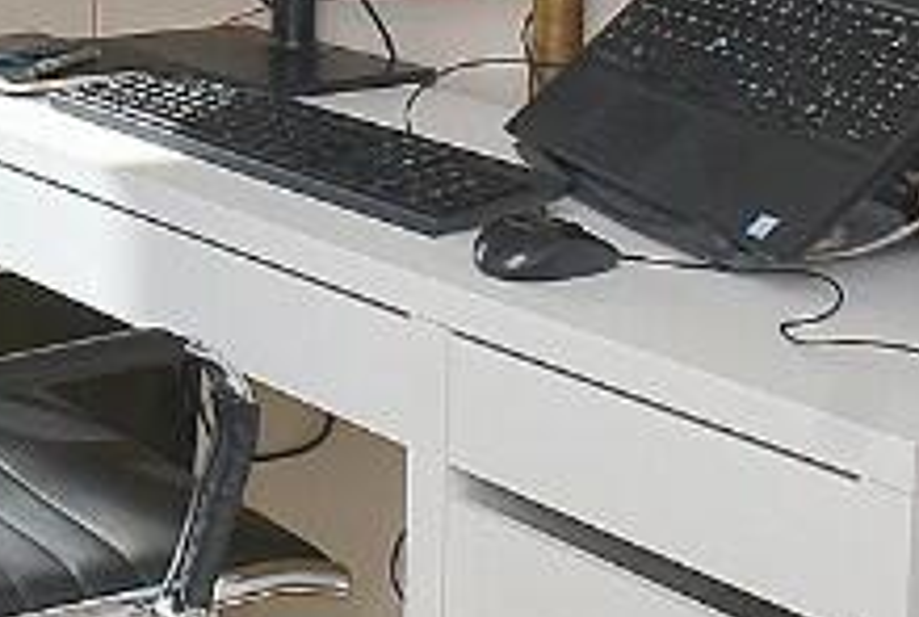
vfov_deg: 15.0
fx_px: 2149
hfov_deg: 19.6
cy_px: -340
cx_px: -604
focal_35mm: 84
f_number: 8
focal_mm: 12
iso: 100
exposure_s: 1/200
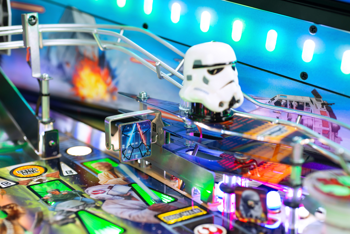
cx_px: 175
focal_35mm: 60
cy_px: 117
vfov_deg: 22.6
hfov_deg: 33.4
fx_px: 584
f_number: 4.5
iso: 320
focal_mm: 60
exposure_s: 1/80
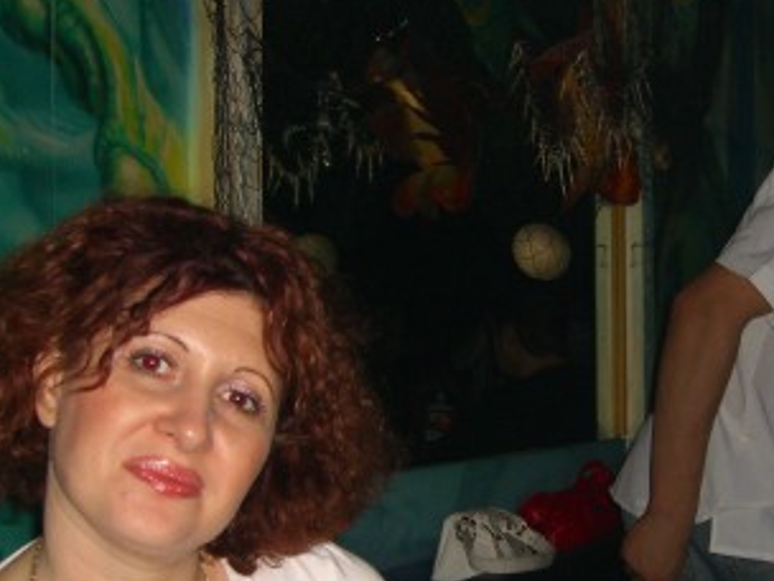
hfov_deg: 25.7
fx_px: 1677
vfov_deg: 19.4
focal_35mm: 75
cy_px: 474
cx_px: 563
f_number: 2.8
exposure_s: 1/60
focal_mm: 7.9
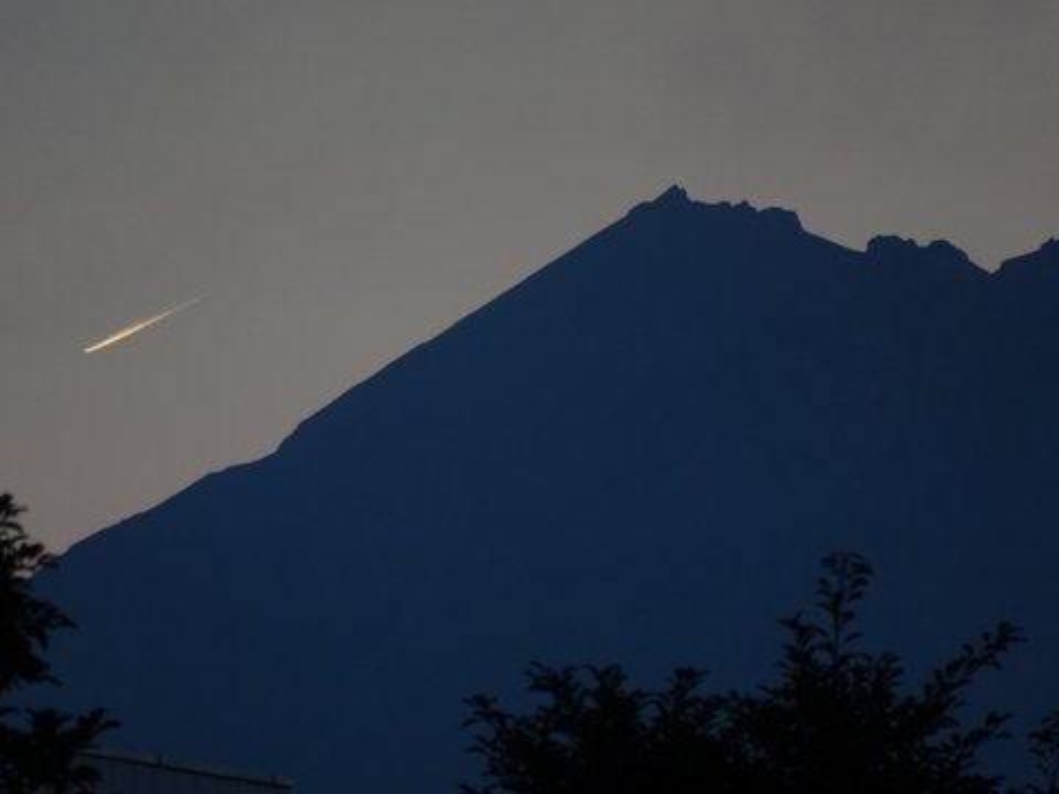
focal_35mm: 717
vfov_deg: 2.1
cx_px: 530
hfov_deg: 2.8
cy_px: 397
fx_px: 21935
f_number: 6.3
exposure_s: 1/250
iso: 200
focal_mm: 122.45
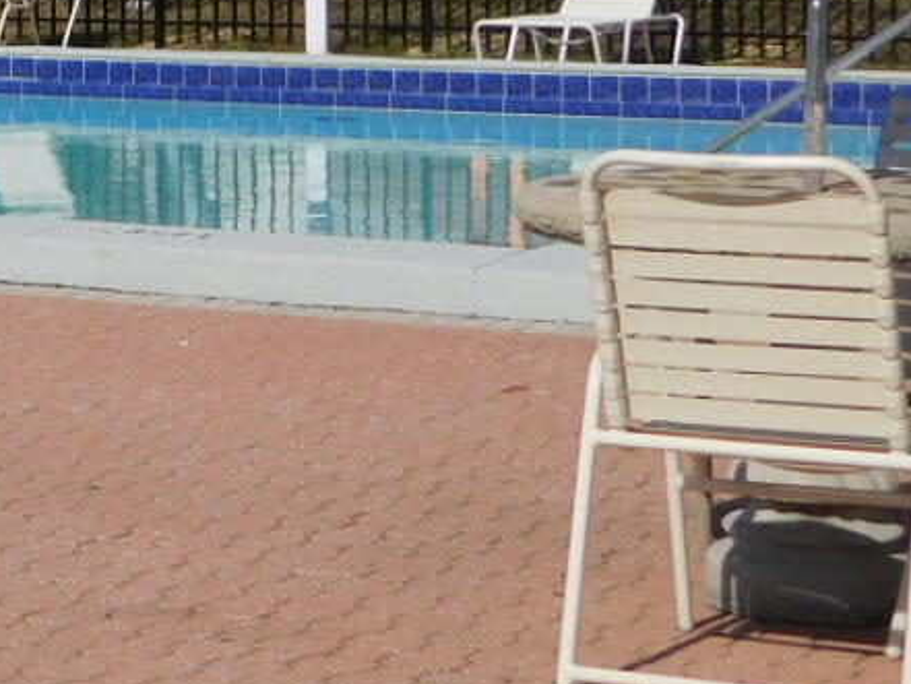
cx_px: -572
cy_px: -130
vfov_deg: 10.1
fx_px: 3817
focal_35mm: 145
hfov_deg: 12.7
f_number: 7.2
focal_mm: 7.1
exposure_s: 1/640
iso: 125
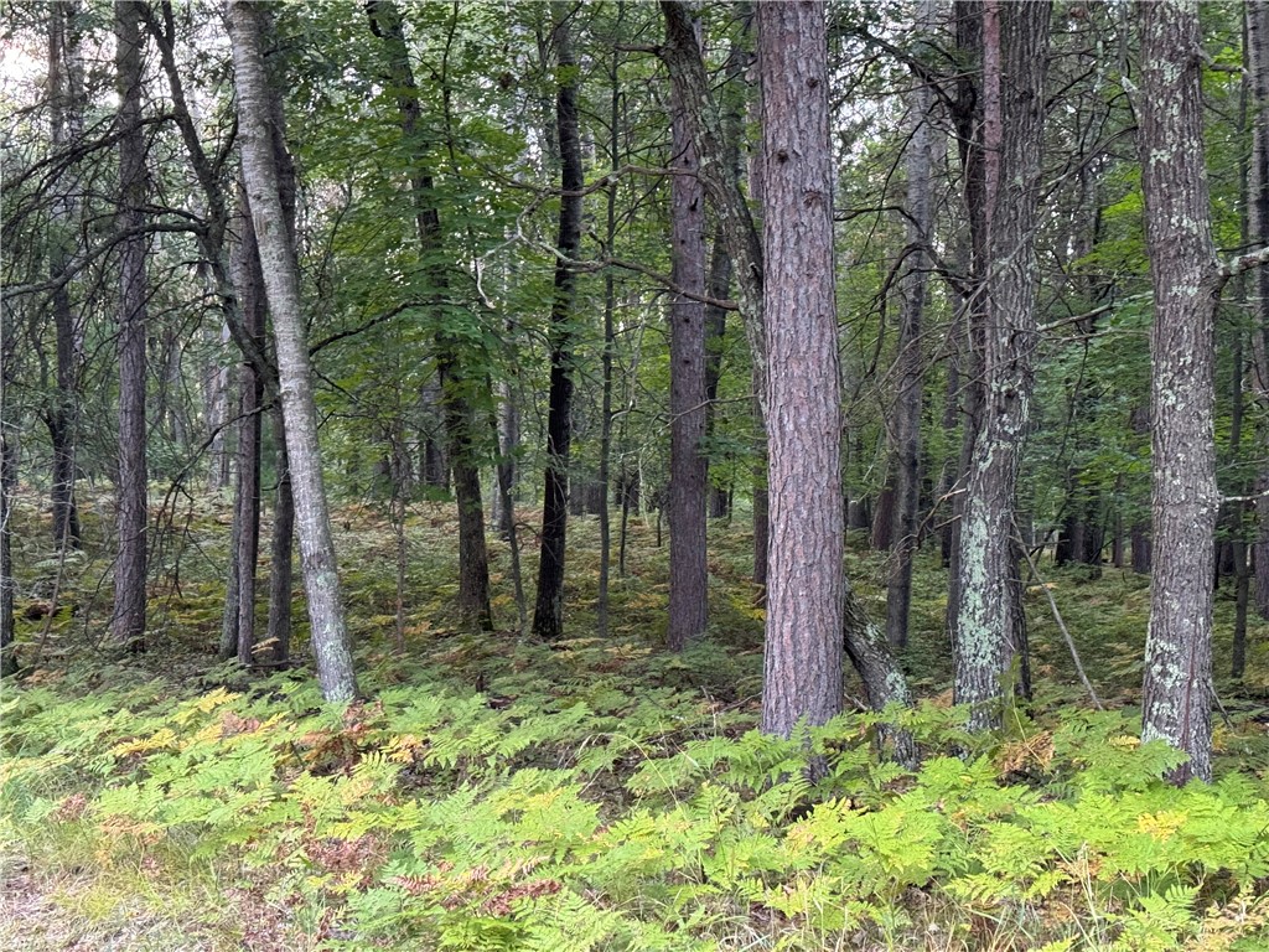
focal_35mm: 48
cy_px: 476
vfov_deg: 30.3
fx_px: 1760
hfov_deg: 39.7
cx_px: 634
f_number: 1.78
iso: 320
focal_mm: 6.76
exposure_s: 1/40
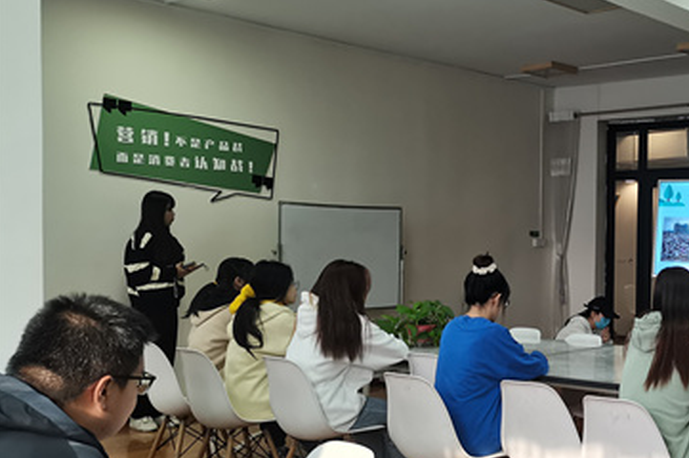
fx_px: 918
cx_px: 607
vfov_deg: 28.0
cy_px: 269
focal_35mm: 48
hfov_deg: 38.6
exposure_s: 1/120
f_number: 1.8
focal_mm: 5.58
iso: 400
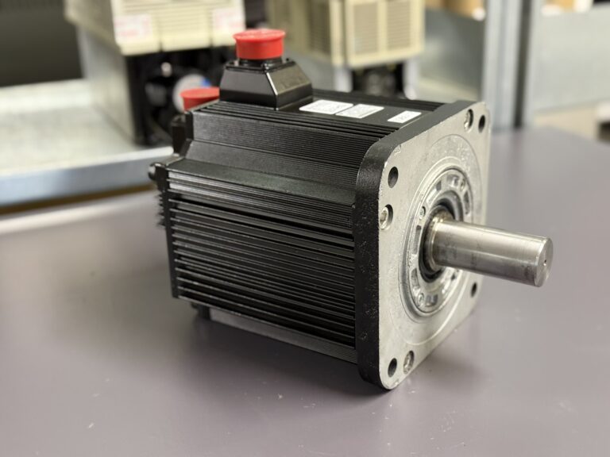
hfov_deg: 39.7
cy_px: 228
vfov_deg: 30.3
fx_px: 846
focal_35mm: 48
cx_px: 305
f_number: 1.78
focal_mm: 6.76
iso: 400
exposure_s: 1/33
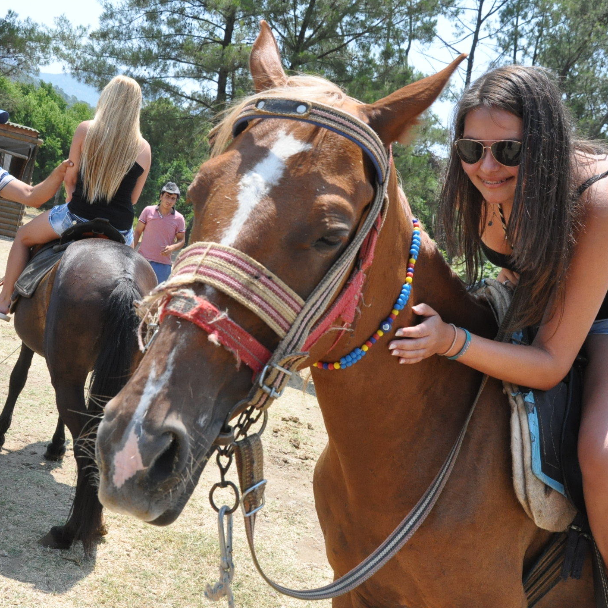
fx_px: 808
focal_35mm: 41
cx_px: 320
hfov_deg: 41.2
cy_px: 306
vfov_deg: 41.3
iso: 1600
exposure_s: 1/2000
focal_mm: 21
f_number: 8
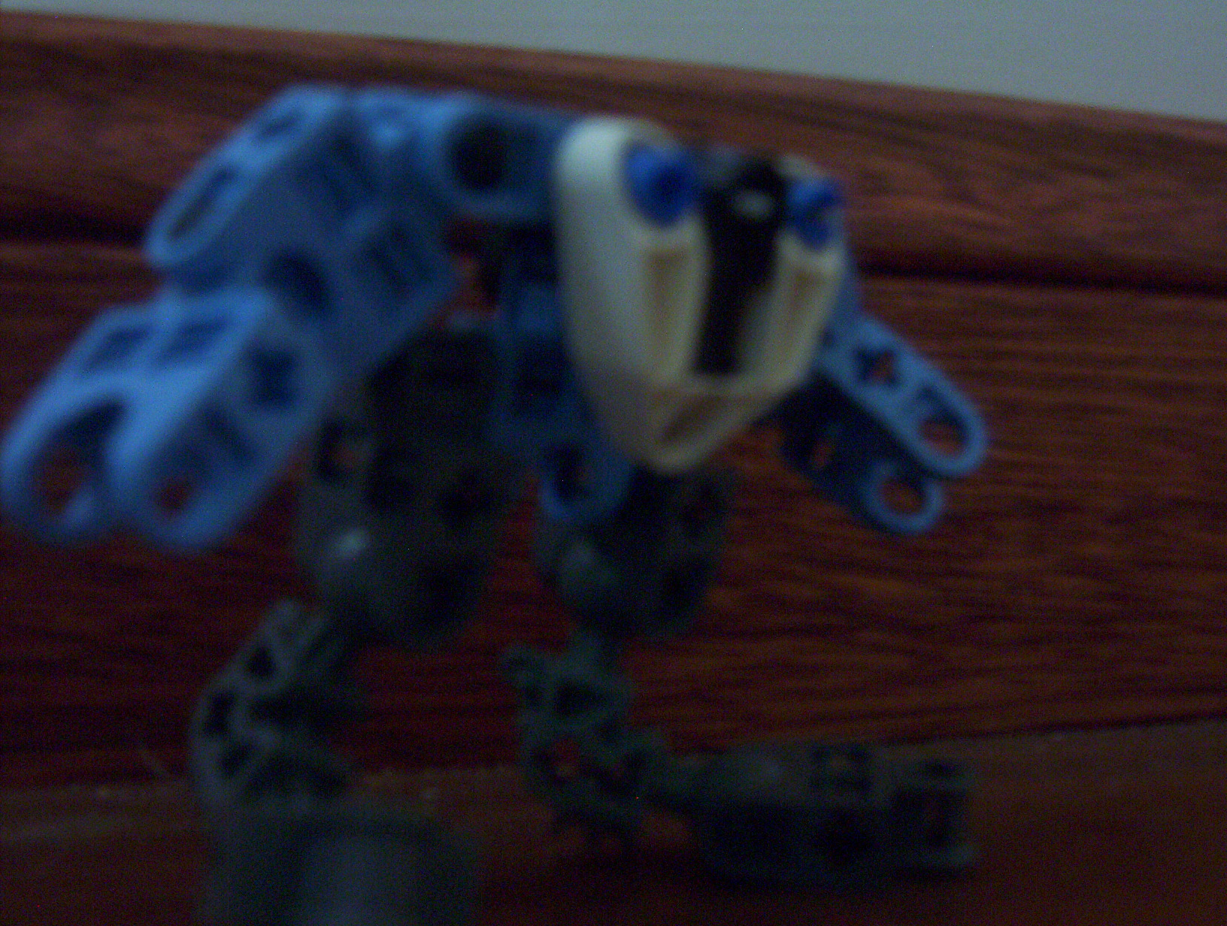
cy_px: 463
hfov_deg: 51.2
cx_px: 614
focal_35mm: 36
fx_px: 1279
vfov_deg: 39.8
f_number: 2.76
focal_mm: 5.54
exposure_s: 1/8
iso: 200
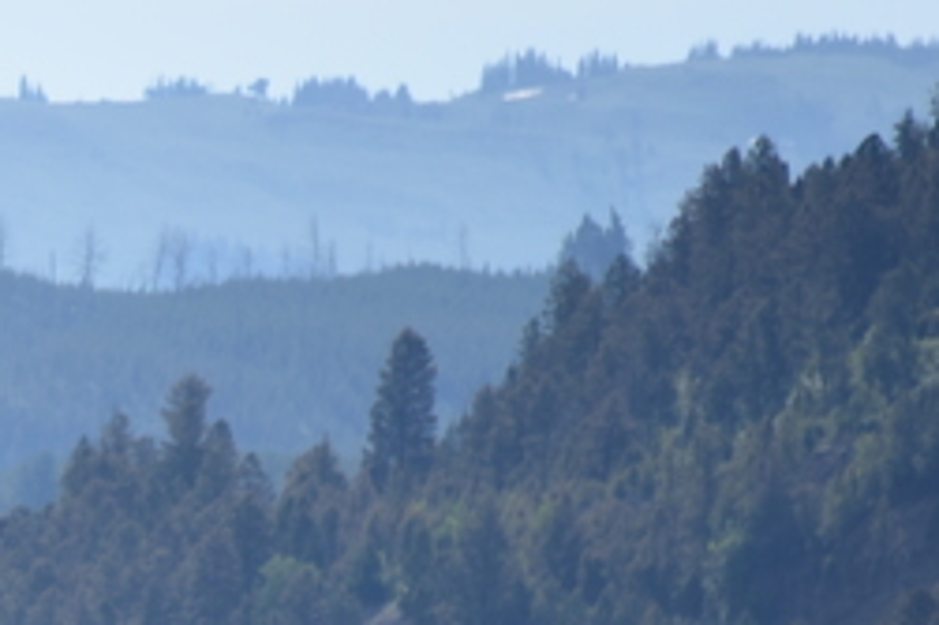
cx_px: -1223
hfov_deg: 1.6
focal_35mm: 1275
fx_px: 33233
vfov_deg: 1.1
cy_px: 906
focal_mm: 250
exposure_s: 1/500
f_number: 6.3
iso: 100
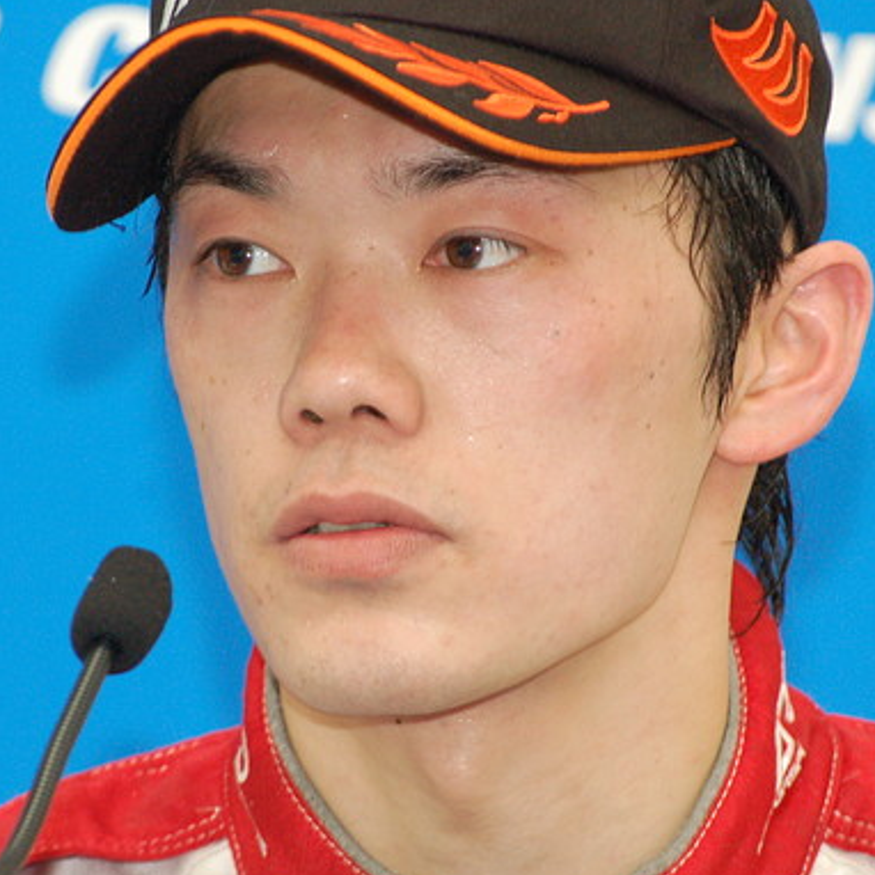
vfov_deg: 3.6
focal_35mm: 482
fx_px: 13784
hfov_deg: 3.6
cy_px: 431
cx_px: 383
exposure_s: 1/60
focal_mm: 200
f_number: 8
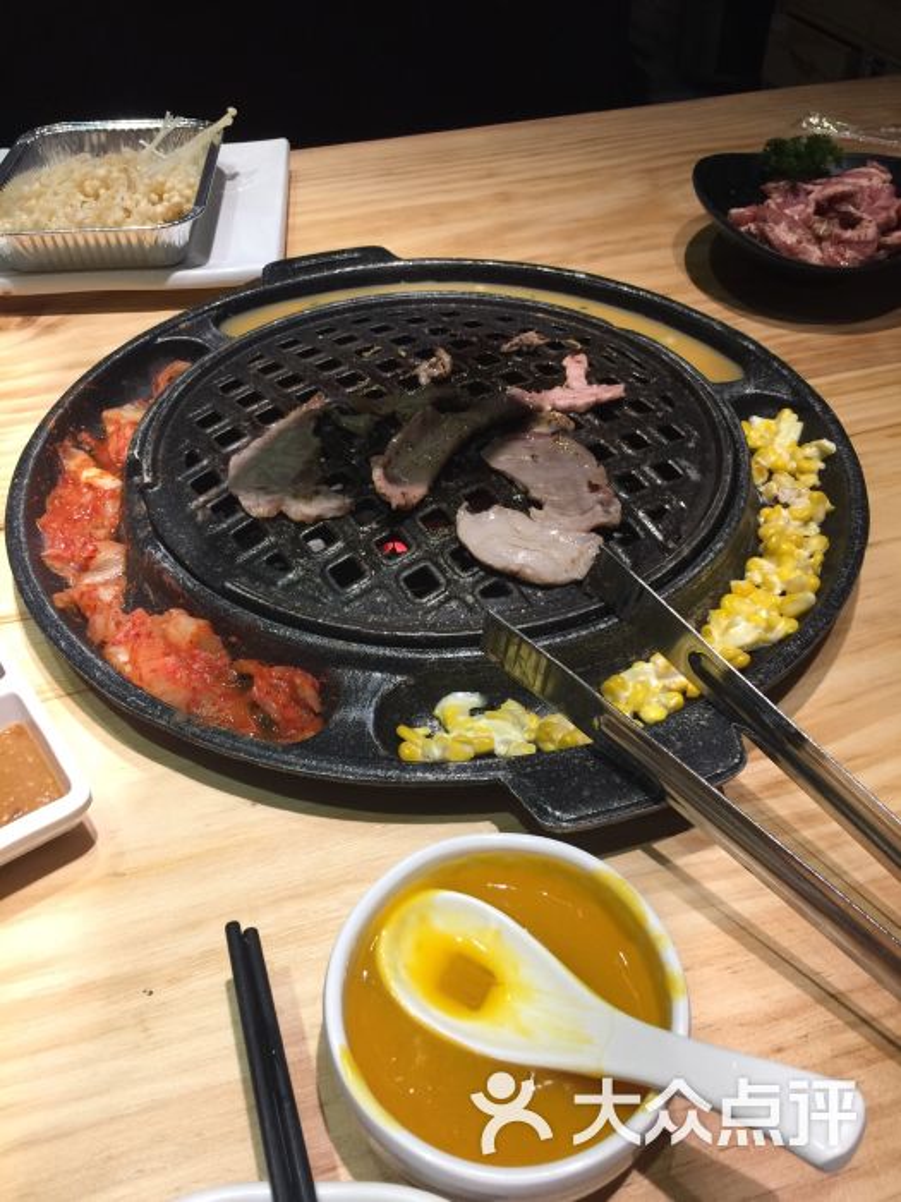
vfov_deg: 61.7
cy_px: 601
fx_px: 1006
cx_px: 450
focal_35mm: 29
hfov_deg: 48.2
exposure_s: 1/33
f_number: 2.2
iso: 40
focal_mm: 4.15
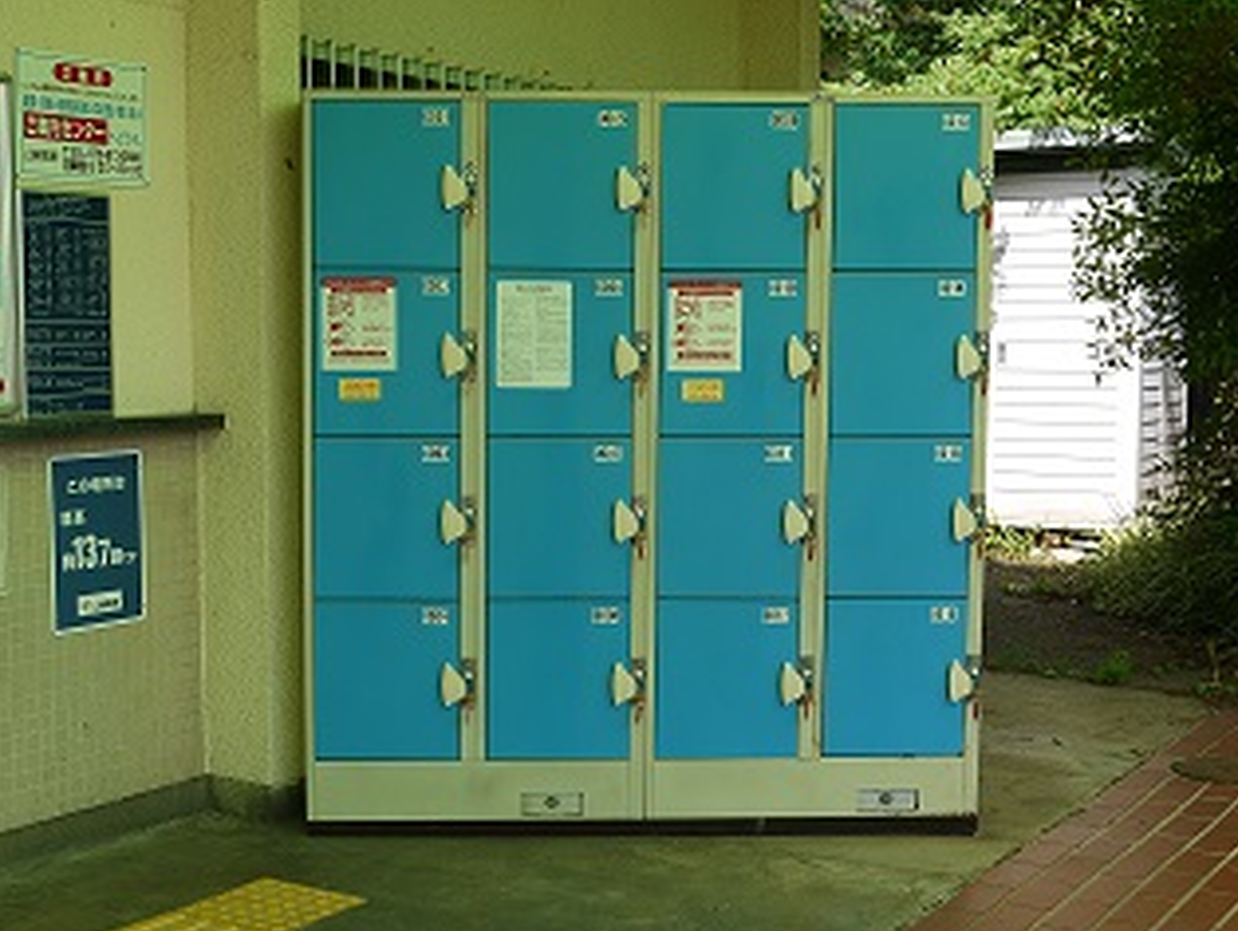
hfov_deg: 34.3
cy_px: 513
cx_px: 584
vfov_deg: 26.1
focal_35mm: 56
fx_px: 2004
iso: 160
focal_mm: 22
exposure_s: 1/200
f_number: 7.1
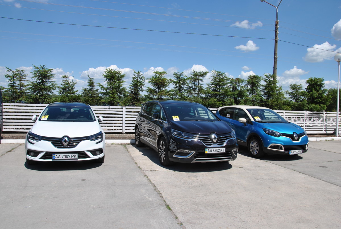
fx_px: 256
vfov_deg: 48.1
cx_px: 170
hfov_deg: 67.3
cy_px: 114
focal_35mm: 27
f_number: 9
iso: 100
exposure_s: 1/320
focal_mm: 18
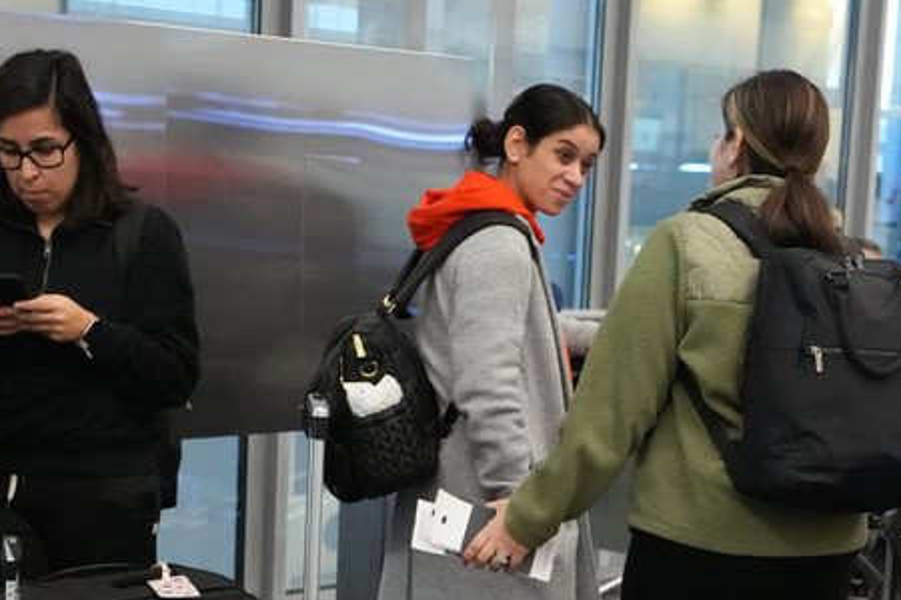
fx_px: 2277
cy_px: 615
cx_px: 593
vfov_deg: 14.8
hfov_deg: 22.3
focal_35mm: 91
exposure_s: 1/320
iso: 12800
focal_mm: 40
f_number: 4
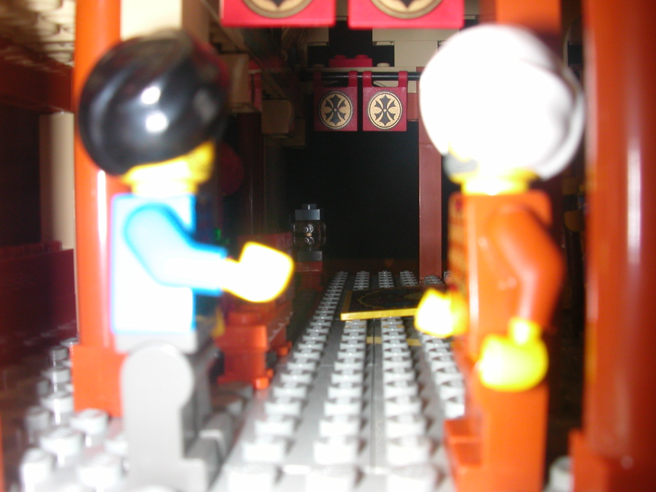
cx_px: 328
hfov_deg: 50.1
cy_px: 246
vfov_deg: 38.7
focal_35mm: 37
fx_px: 701
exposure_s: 1/59.9
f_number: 4.5
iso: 100
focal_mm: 5.6
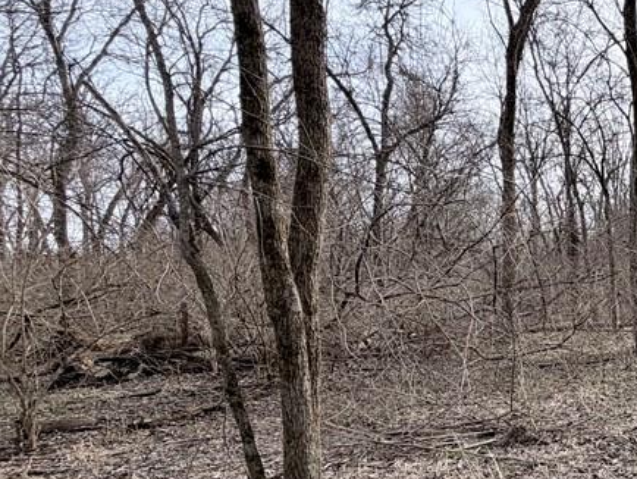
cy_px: 359
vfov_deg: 41.7
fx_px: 608
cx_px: 680
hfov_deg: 44.2
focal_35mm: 33
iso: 40
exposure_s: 1/502
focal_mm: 2.22
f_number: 2.2
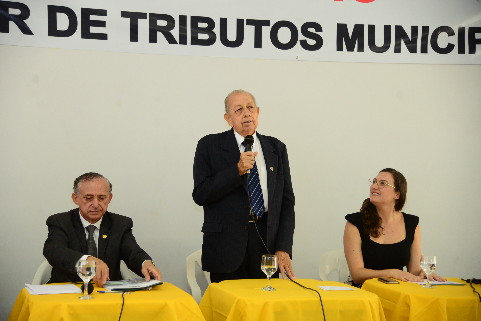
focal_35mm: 70
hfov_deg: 28.8
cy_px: 160
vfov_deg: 19.5
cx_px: 240
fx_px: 936
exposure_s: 1/125
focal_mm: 70
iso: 1600
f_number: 4
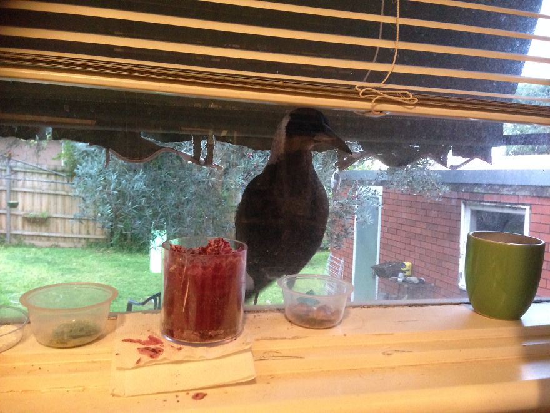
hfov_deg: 55.4
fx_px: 524
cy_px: 206
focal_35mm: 33
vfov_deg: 42.9
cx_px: 275
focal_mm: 4.12
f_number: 2.4
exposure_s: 1/15
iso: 500
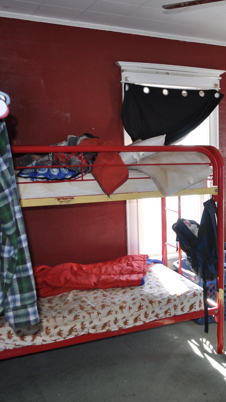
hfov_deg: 26.4
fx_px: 458
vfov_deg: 47.4
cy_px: 200
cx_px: 222
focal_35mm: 43
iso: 200
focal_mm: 18
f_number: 3.5
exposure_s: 1/125
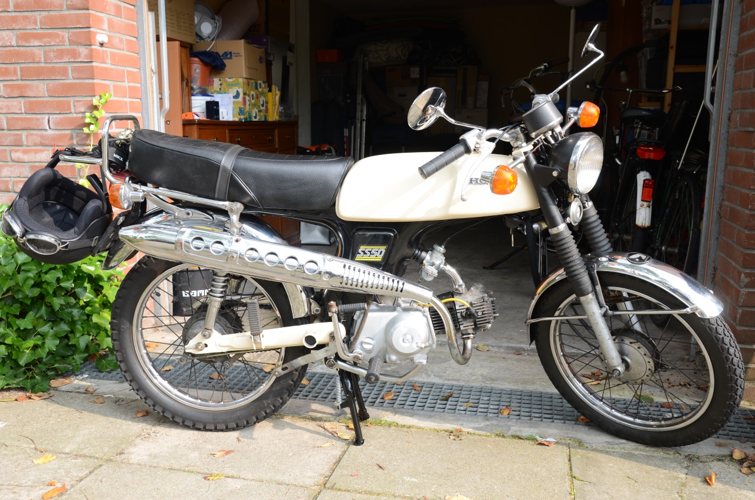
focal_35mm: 33
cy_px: 250
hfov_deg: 57.3
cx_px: 378
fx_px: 691
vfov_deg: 39.8
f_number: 5.6
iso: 100
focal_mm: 22
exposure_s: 1/80
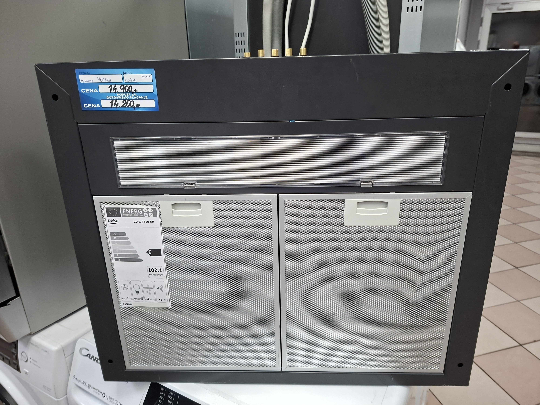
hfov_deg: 73.9
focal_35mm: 23
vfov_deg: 58.9
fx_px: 359
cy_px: 202
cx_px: 270
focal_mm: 5.54
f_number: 1.8
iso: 250
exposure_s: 1/50
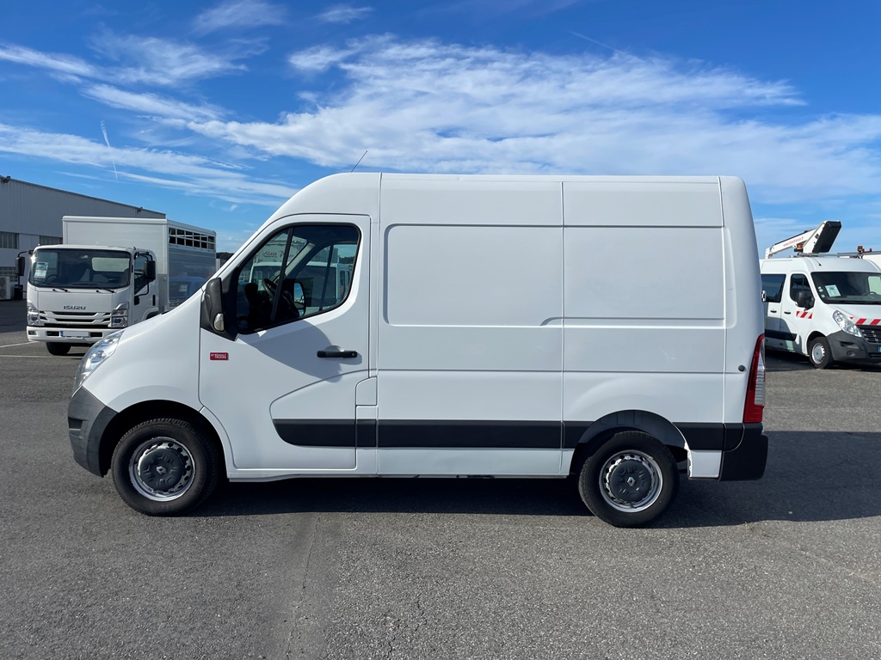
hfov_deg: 67.3
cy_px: 330
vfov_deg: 53.1
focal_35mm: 26
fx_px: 662
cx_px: 440
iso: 32
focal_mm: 4.2
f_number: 1.6
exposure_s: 1/4651
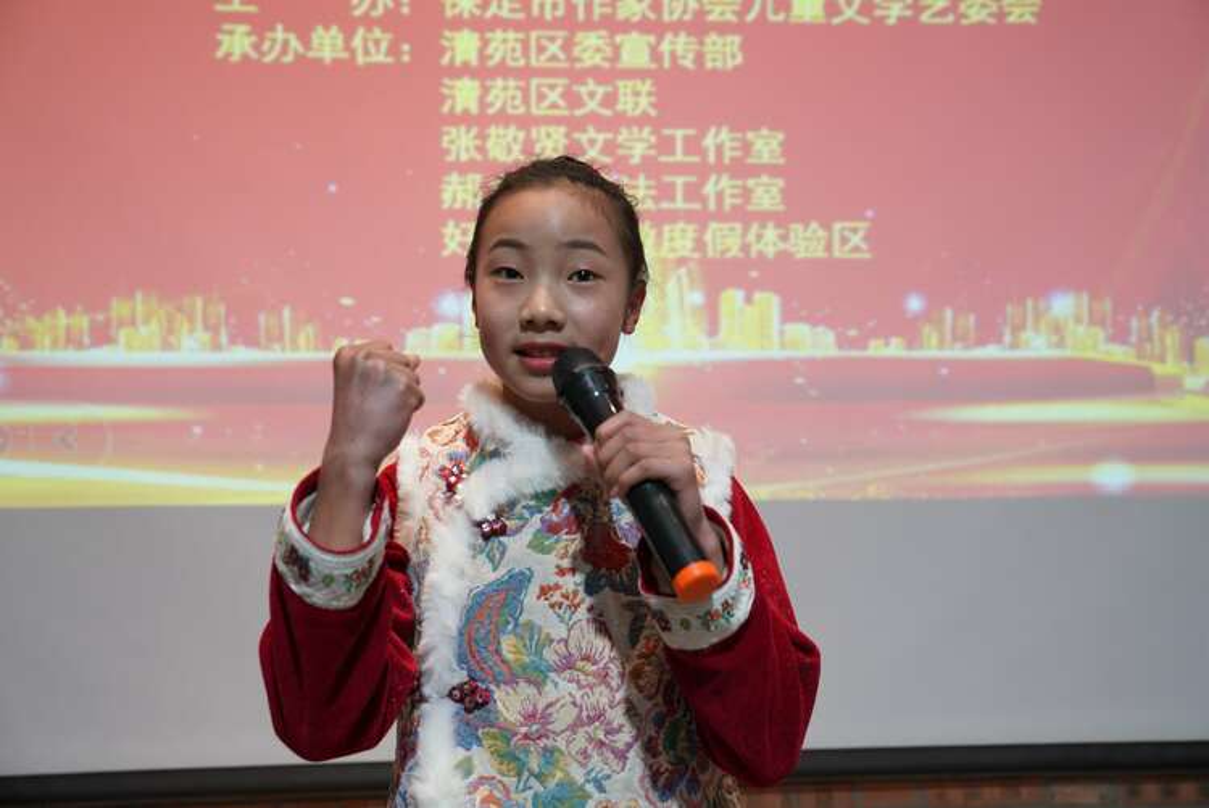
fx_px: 1310
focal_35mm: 39
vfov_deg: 34.3
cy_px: 404
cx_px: 604
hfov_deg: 49.5
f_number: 4
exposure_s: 1/160
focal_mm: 39
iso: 2000
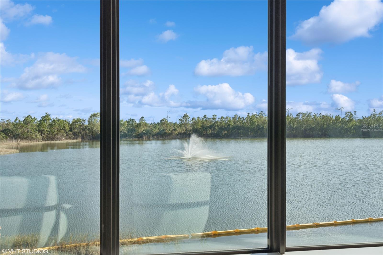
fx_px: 319
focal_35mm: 30
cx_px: 192
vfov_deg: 43.6
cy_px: 128
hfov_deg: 61.9
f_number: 8
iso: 200
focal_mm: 30
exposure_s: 1/500
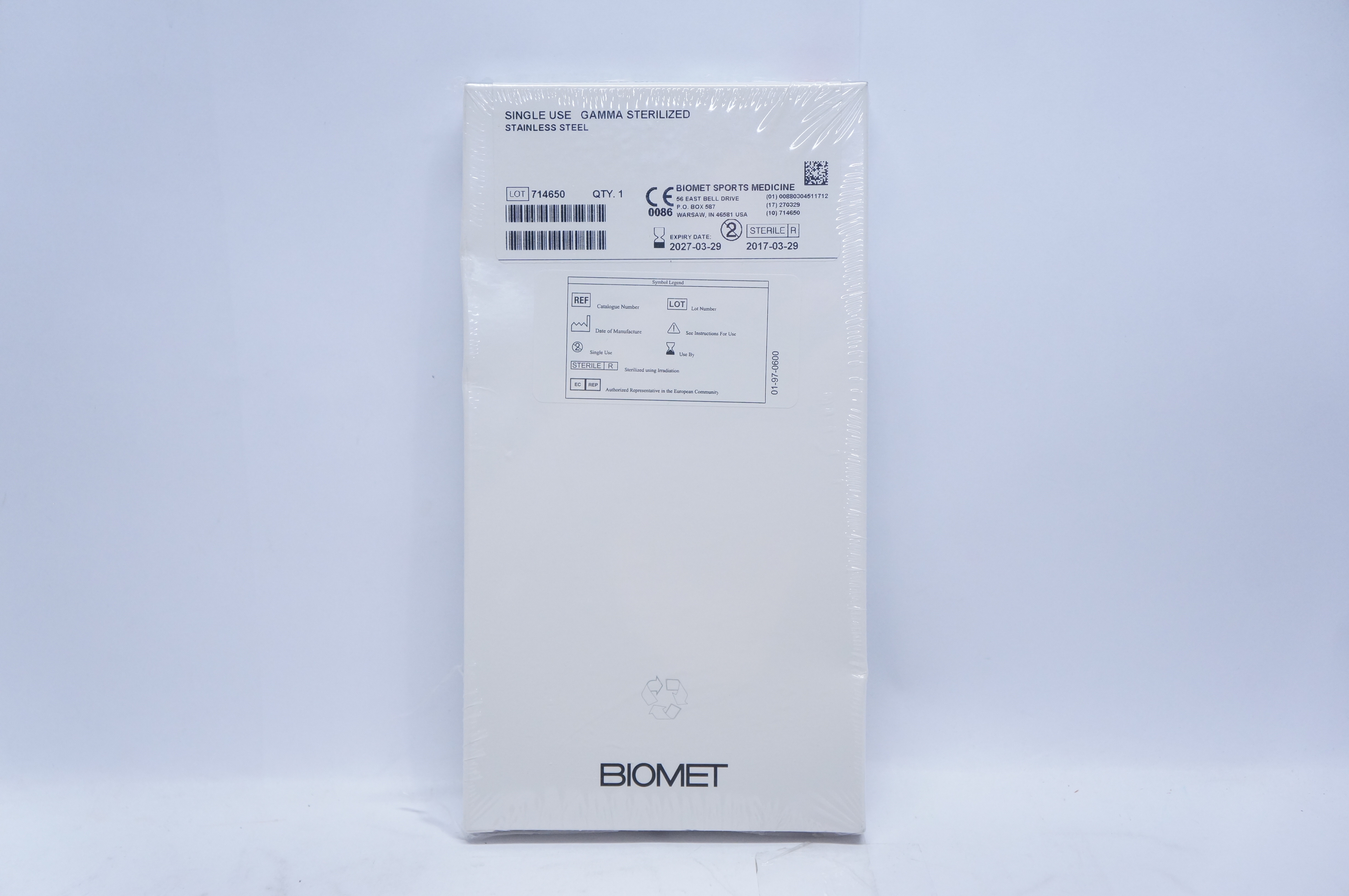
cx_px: 674
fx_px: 1965
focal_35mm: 52
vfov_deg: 25.7
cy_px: 448
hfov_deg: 37.9
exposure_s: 1/160
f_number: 4.5
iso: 800
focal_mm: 35
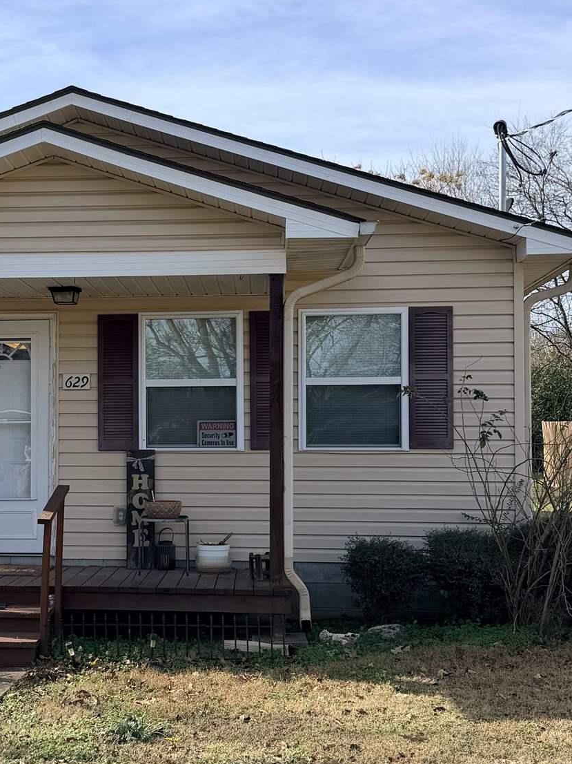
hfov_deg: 28.6
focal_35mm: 50
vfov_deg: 38.2
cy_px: 414
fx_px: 1102
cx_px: 130
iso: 80
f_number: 1.78
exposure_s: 1/3584
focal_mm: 6.76
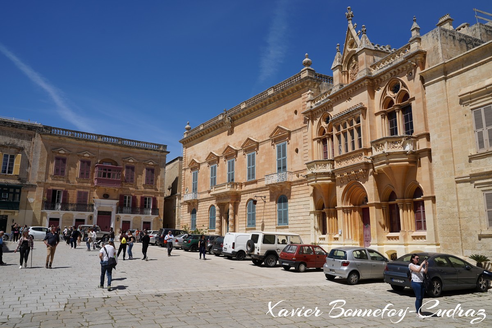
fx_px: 383
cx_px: 246
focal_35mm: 28
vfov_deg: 46.4
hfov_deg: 65.5
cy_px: 164
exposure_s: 1/500
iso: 100
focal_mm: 28
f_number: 8
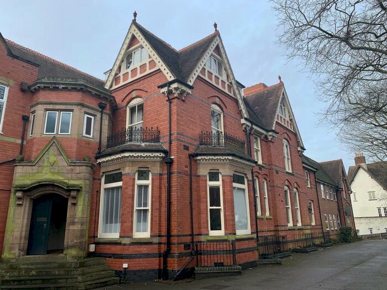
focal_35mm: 26
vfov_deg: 53.1
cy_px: 145
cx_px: 194
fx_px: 291
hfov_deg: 67.3
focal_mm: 4.25
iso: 25
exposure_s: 1/510
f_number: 1.8
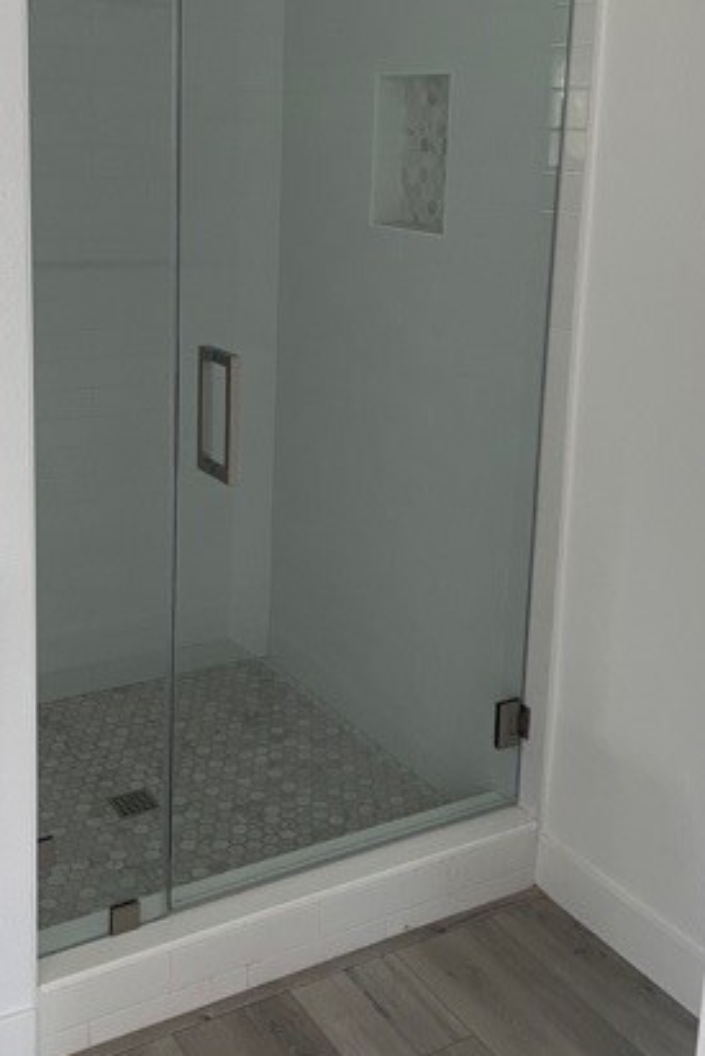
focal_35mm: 42
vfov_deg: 45.9
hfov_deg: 31.9
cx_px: 326
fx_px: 1233
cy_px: 384
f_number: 1.6
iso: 125
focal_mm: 4.2
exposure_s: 1/68
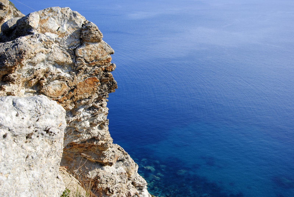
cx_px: 147
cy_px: 98
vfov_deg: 26.6
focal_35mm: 51
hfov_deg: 38.8
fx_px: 417
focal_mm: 34
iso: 100
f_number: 8
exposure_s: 1/250
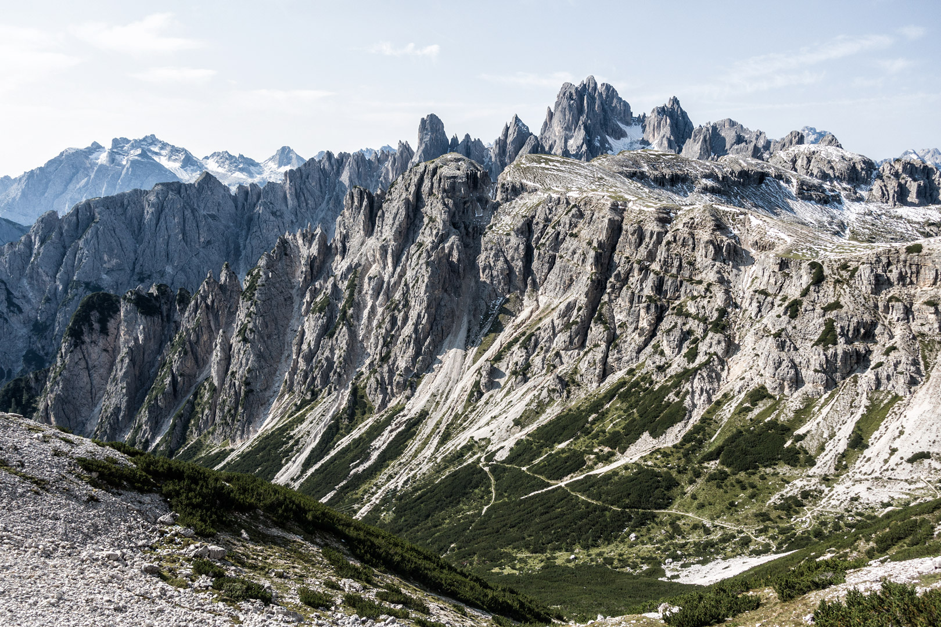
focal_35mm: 30
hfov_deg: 61.9
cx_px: 470
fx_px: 784
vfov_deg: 43.6
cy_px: 314
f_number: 4
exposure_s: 1/800
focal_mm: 11.12
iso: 125
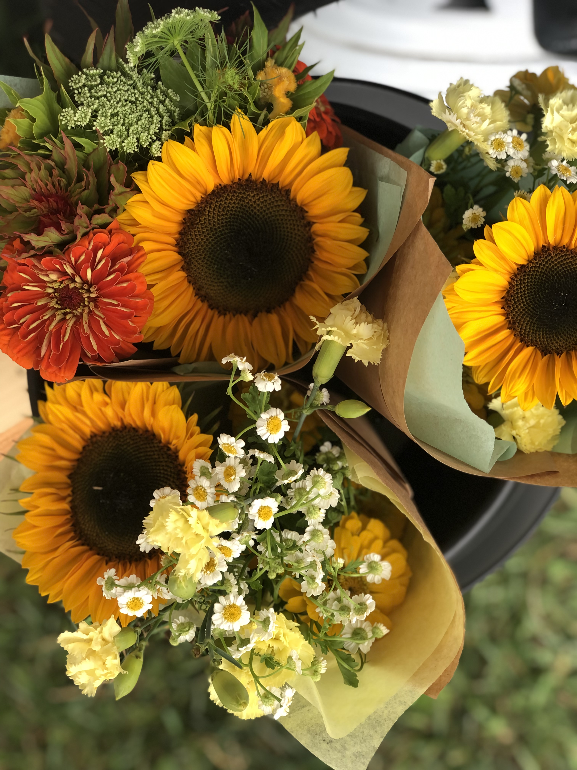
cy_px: 385
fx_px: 1267
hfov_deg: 25.7
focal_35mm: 57
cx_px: 288
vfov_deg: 33.8
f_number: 2.8
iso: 20
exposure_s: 1/60
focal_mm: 6.6
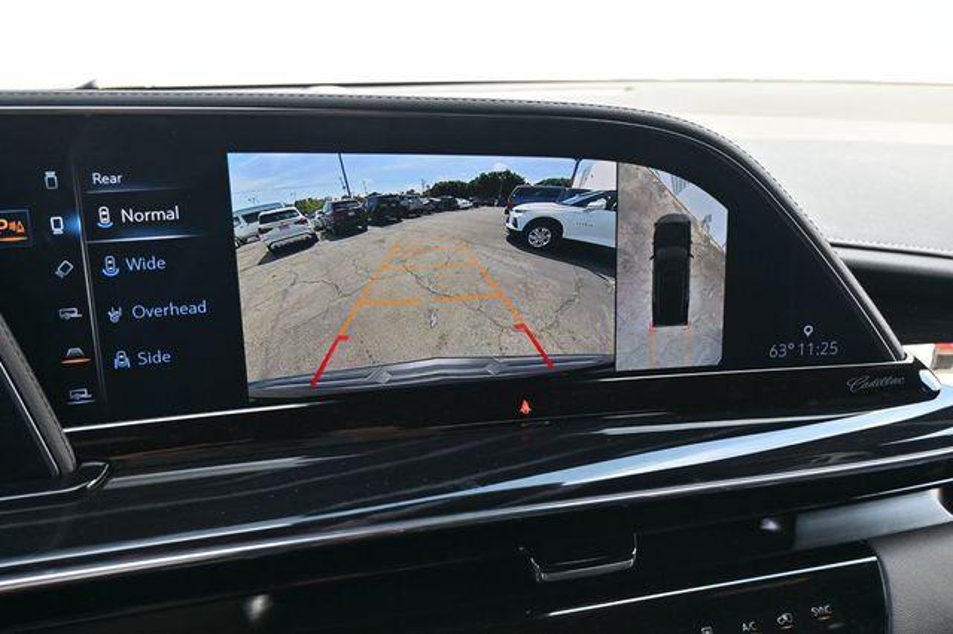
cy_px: 317
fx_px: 873
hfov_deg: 57.2
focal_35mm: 33
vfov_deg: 39.9
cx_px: 476
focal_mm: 22
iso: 400
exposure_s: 1/160
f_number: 4
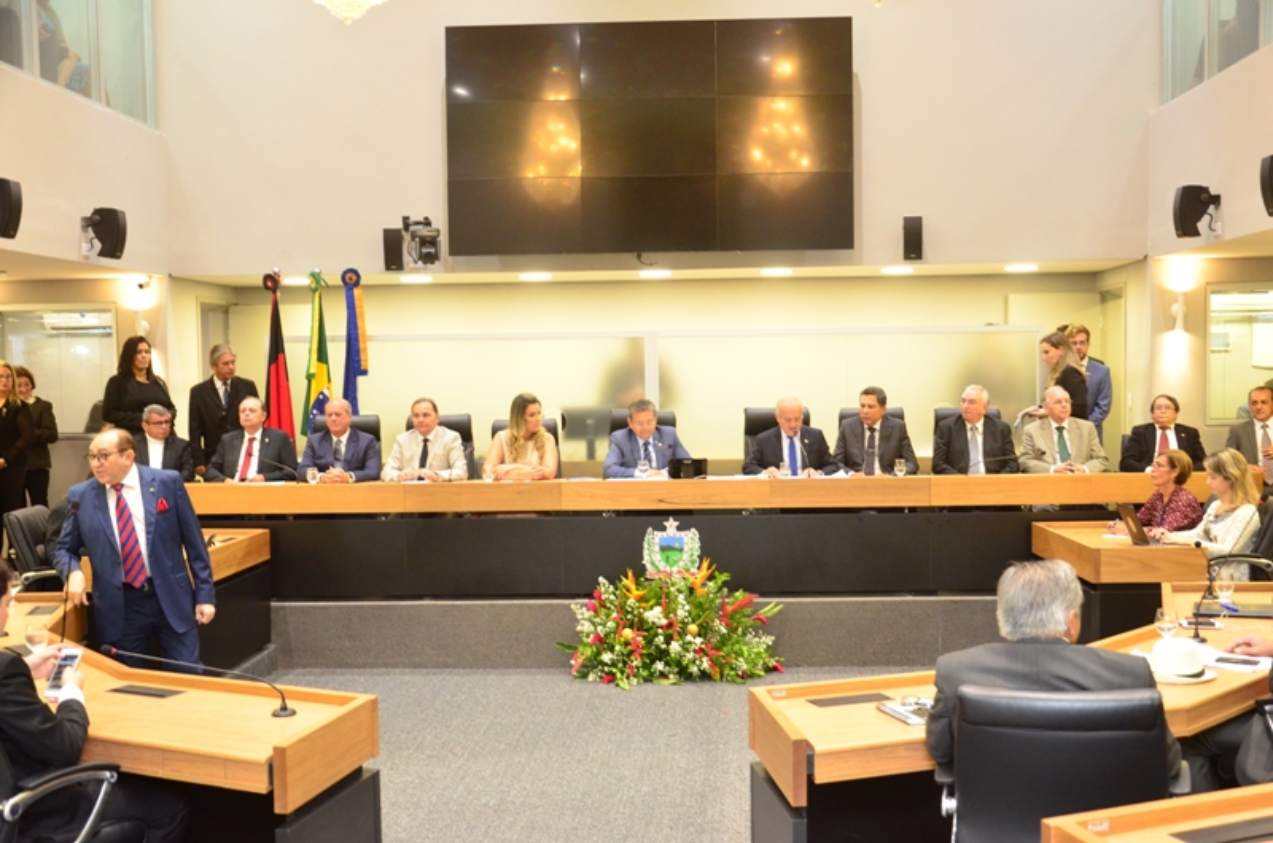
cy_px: 422
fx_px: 1376
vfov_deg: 34.1
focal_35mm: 39
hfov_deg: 49.6
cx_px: 636
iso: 1600
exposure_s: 1/50
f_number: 4
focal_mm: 26
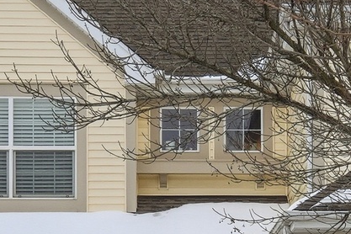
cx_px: 217
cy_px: 292
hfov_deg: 14.6
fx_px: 1365
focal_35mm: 140
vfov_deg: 9.6
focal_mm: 24
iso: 500
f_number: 7.1
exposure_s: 1/4400
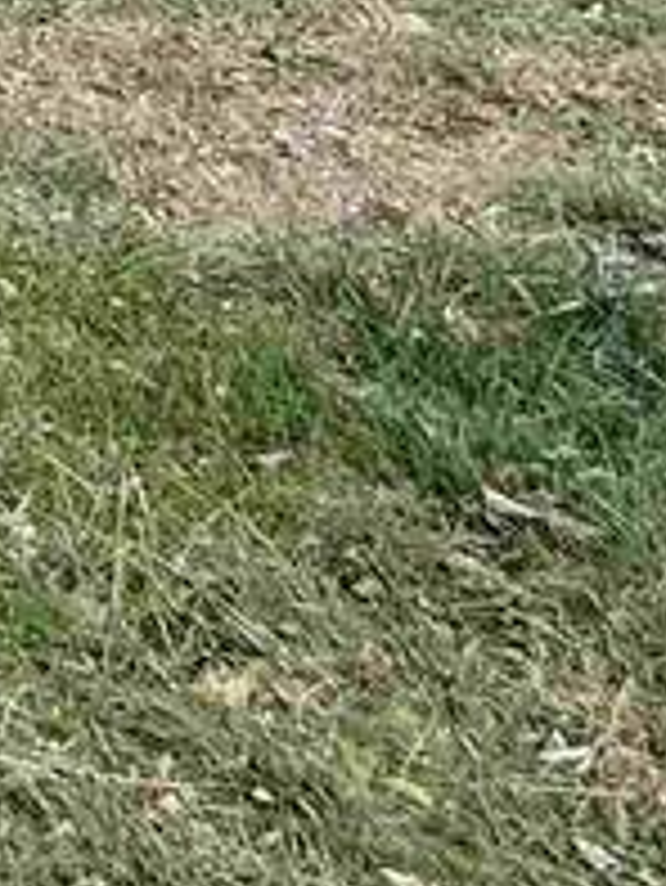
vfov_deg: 17.3
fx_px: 2332
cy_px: -733
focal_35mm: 91
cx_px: -1534
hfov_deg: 10.0
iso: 50
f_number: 2.2
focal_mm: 2.22
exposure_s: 1/256
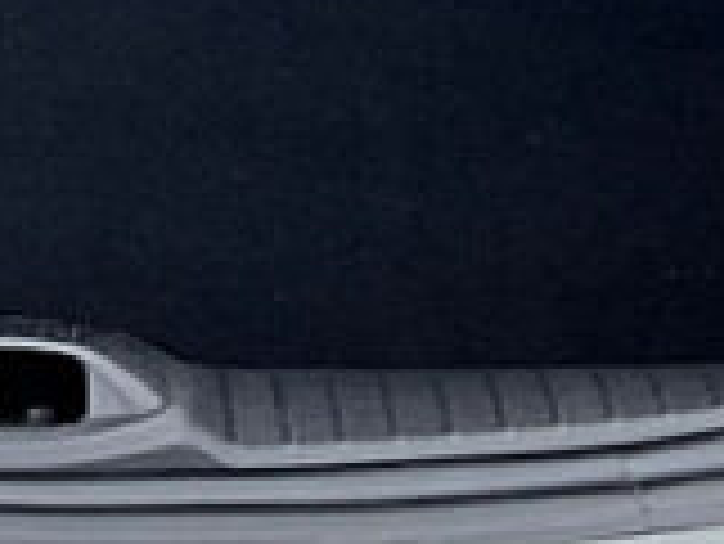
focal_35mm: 144
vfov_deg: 10.0
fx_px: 3014
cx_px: -229
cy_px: -292
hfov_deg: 13.2
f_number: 1.8
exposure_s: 1/435
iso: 25
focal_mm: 3
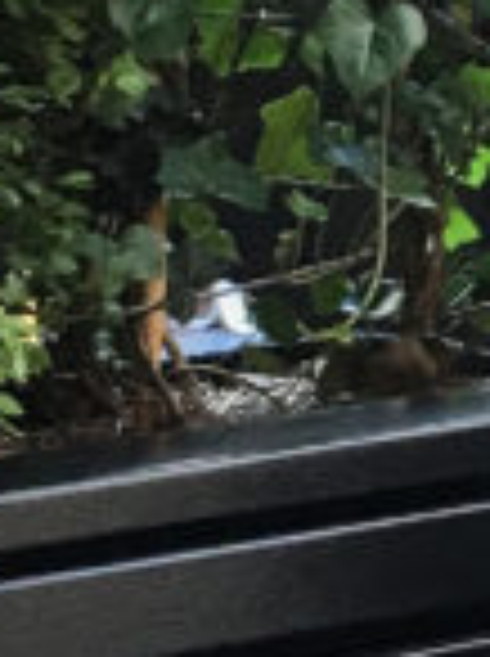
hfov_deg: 6.8
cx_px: 1263
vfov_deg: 9.6
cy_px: -54
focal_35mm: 204
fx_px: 3862
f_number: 2.2
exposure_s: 1/30
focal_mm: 4.15
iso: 25
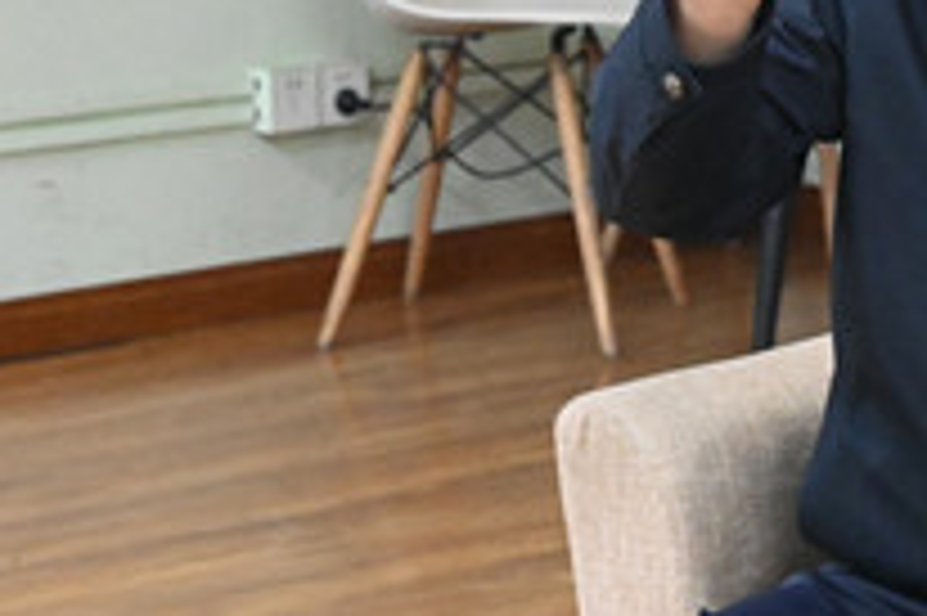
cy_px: 184
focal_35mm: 233
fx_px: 5995
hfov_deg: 8.8
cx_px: 963
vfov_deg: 5.9
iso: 6400
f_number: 6.3
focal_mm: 50
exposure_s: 1/60
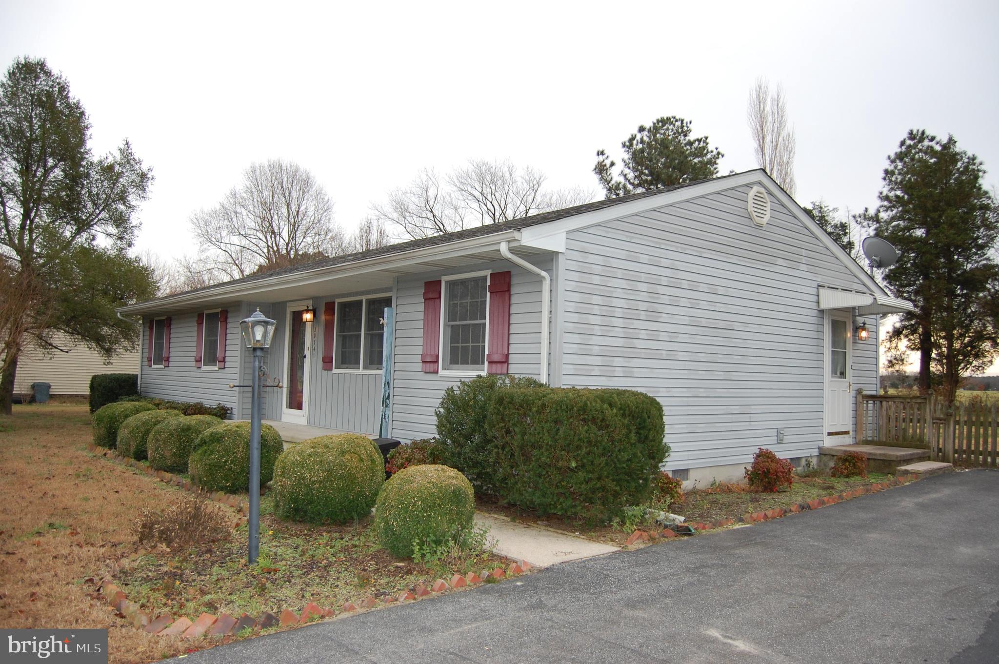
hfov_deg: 67.4
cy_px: 332
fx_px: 748
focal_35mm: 27
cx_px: 500
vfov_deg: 47.8
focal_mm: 18
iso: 400
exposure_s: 1/400
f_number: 3.5
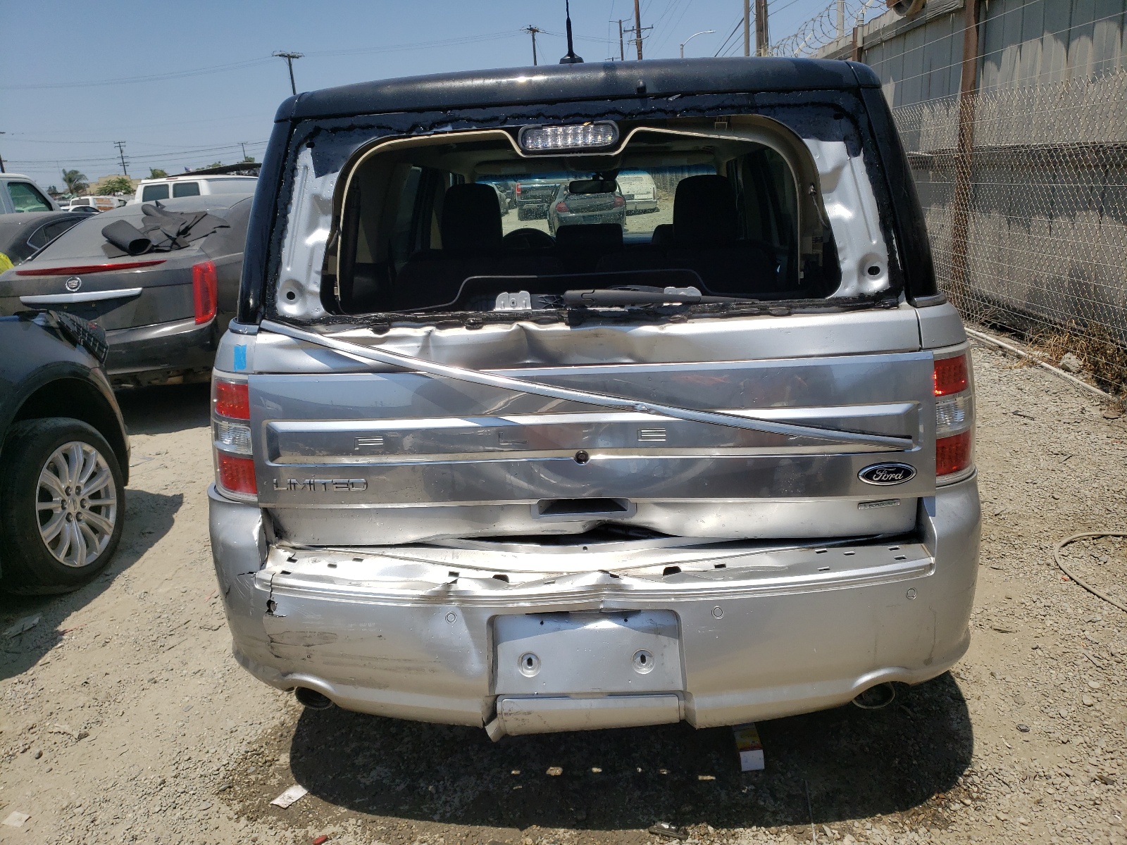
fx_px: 846
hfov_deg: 67.3
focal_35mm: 26
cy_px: 422
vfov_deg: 53.1
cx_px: 564
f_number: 1.5
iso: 50
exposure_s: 1/5000
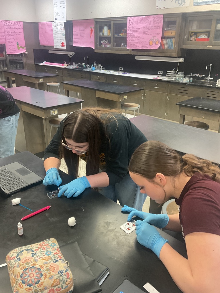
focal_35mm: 29
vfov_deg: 61.7
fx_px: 246
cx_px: 110
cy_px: 146
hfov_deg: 48.2
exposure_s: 1/60
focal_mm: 3
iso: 200
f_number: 1.8
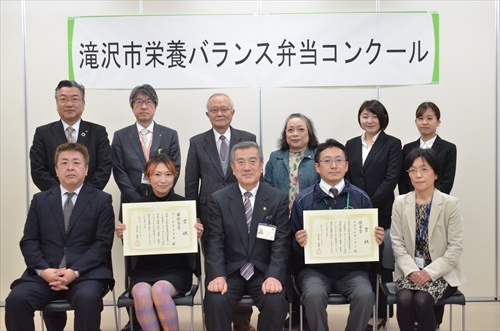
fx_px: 624
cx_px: 250
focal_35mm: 45
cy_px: 166
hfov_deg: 43.7
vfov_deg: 29.7
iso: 3200
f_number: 5.6
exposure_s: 1/320
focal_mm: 30
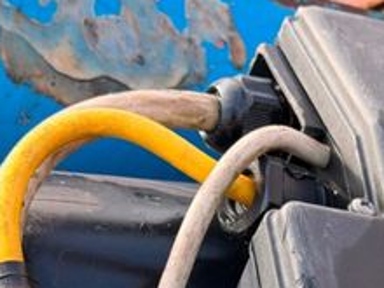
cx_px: 440
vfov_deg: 11.0
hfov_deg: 14.6
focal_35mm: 131
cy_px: 379
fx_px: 1453
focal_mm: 6.76
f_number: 1.78
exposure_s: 1/368
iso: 64
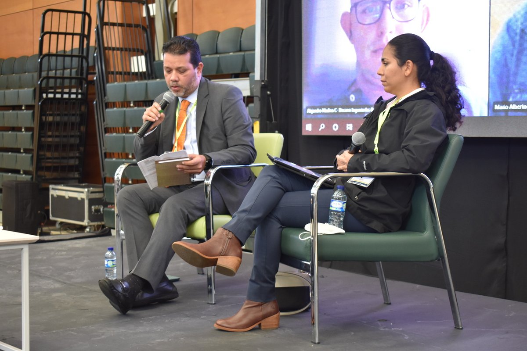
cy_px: 176
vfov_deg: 21.6
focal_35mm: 63
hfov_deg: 31.9
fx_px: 922
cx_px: 264
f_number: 5
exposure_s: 1/60
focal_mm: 42
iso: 900
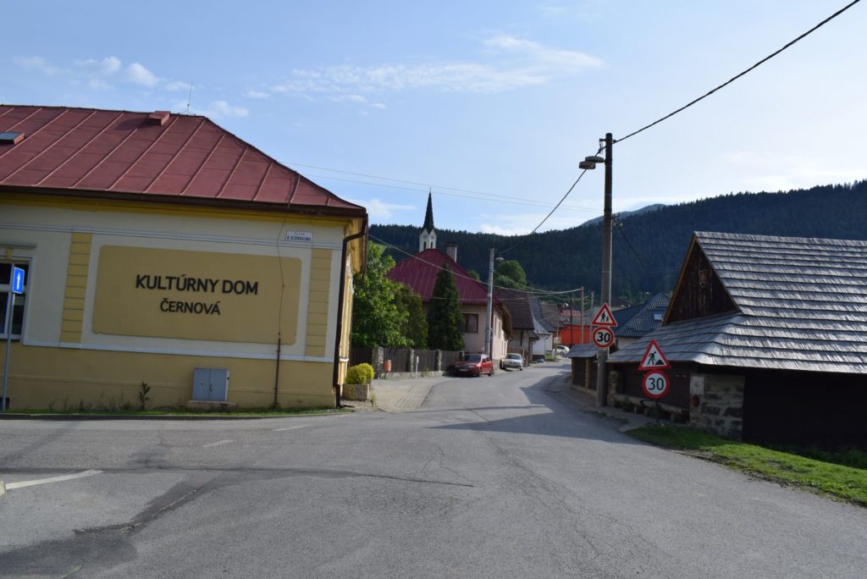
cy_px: 290
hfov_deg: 67.4
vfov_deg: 48.0
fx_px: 651
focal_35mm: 27
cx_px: 434
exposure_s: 1/400
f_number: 10
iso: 200
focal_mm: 18
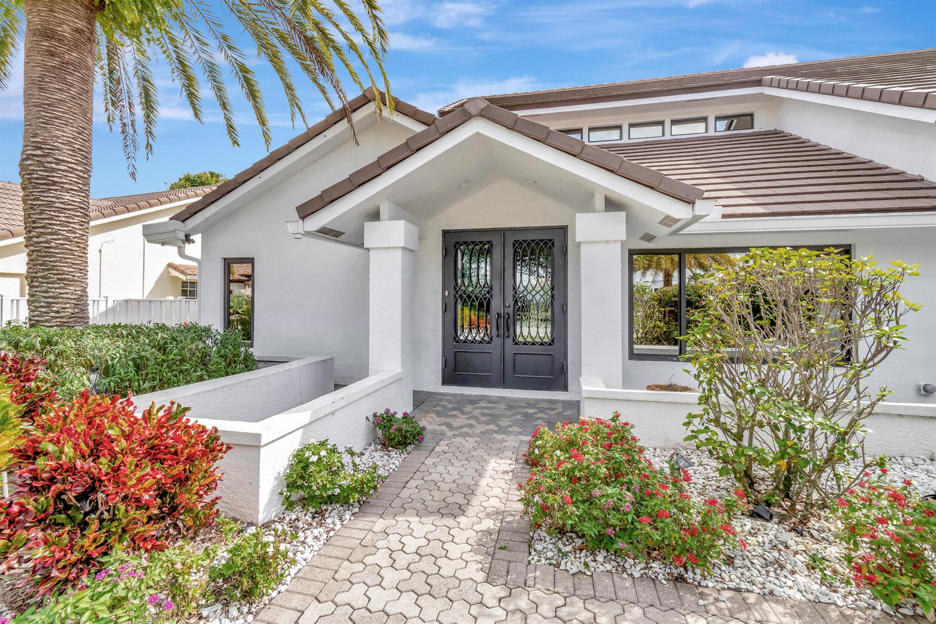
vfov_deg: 77.3
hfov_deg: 100.4
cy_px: 312
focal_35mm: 15
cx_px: 468
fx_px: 390
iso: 500
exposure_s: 1/320
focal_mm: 10
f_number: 8
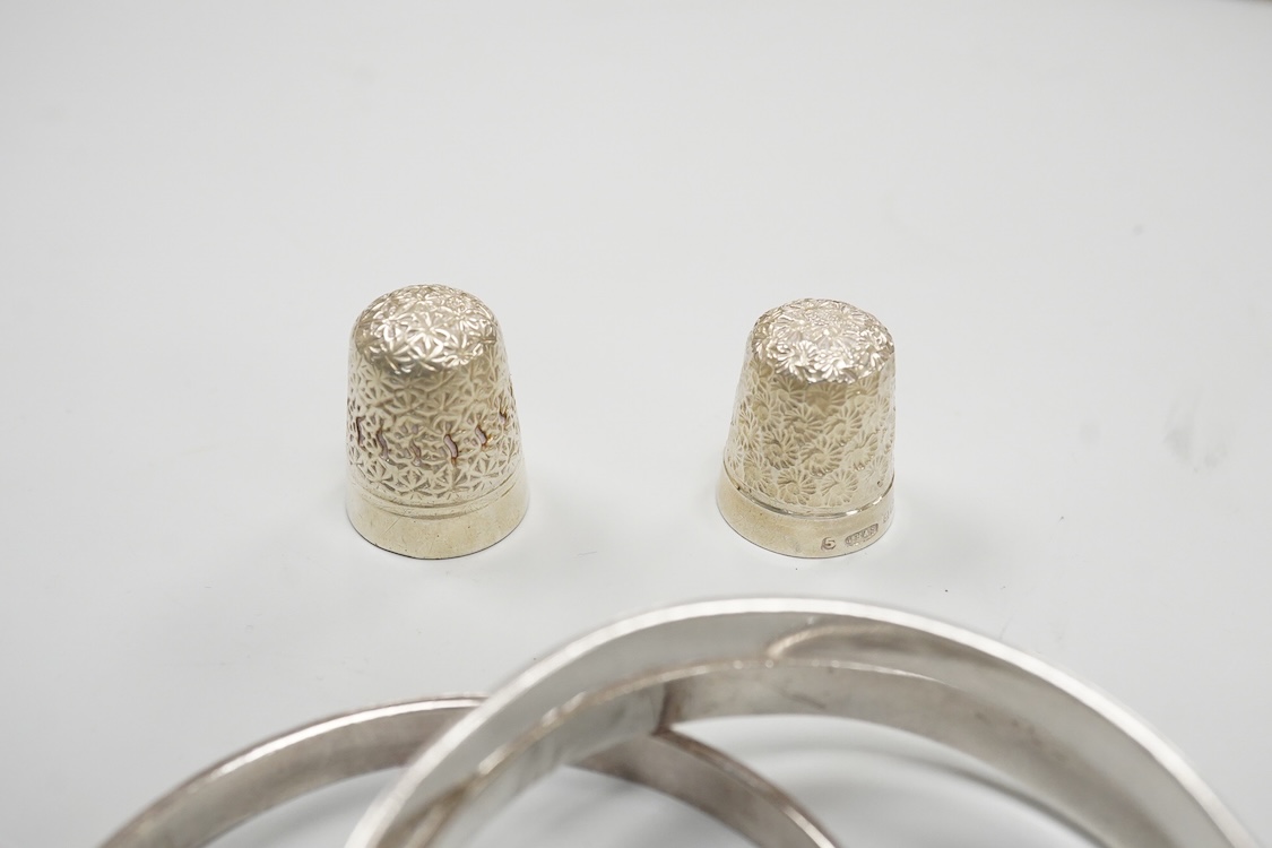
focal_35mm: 45
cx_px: 636
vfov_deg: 29.9
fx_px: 1590
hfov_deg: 43.6
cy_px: 424
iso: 2500
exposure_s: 1/200
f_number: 11
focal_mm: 30
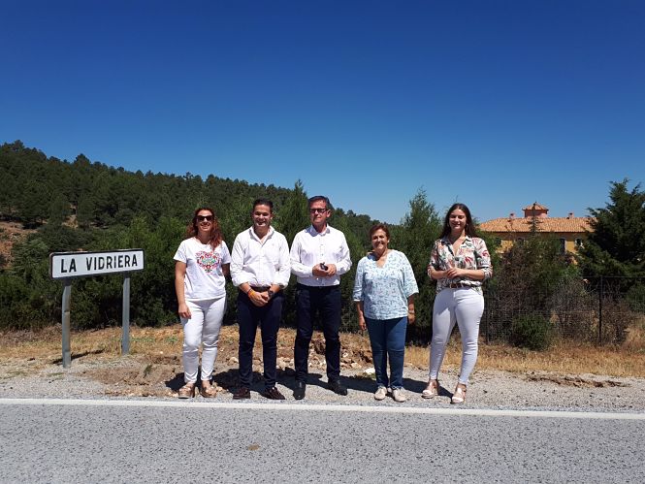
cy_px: 242
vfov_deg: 51.4
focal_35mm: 27
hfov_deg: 65.3
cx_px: 322
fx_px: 503
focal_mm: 3.6
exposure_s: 1/2179
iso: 40
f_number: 1.9
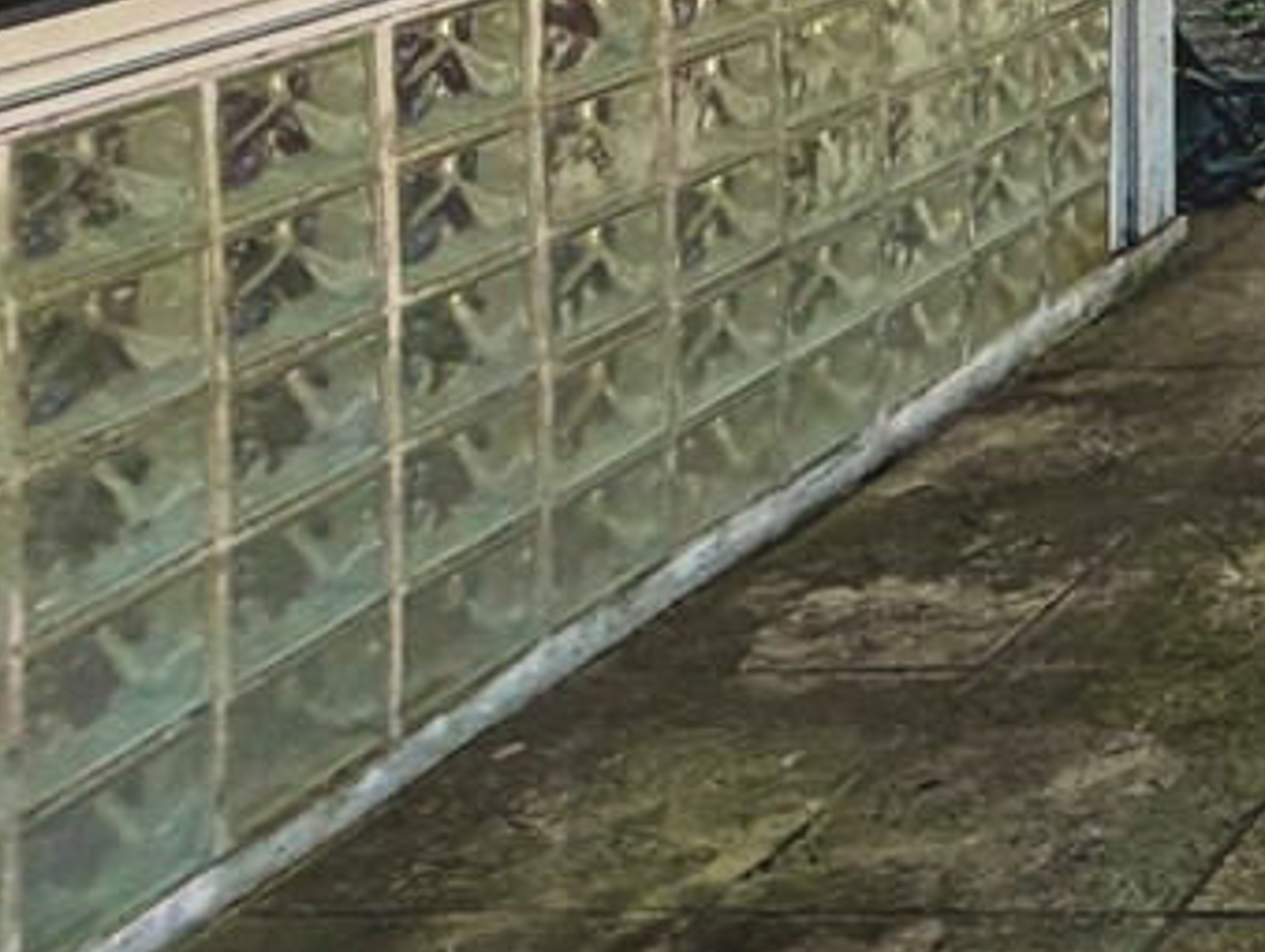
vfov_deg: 19.0
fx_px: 2414
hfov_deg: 19.5
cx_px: 2418
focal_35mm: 66
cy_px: -560
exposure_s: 1/123
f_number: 2.2
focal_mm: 2.22
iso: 40
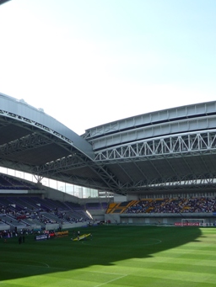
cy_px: 186
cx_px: 66
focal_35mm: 44
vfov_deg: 42.5
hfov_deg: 32.5
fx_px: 366
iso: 100
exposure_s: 1/500
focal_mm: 4.4
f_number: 3.2
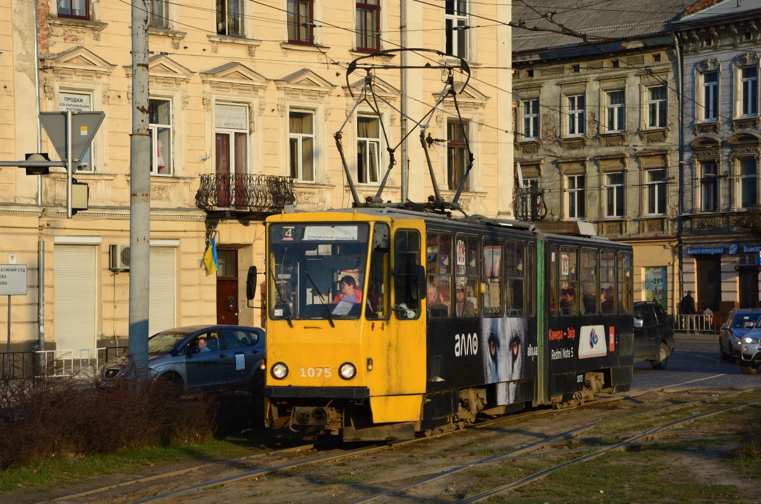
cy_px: 252
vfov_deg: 12.1
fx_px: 2372
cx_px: 380
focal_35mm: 112
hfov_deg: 18.2
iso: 400
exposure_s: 1/500
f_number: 9
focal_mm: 75
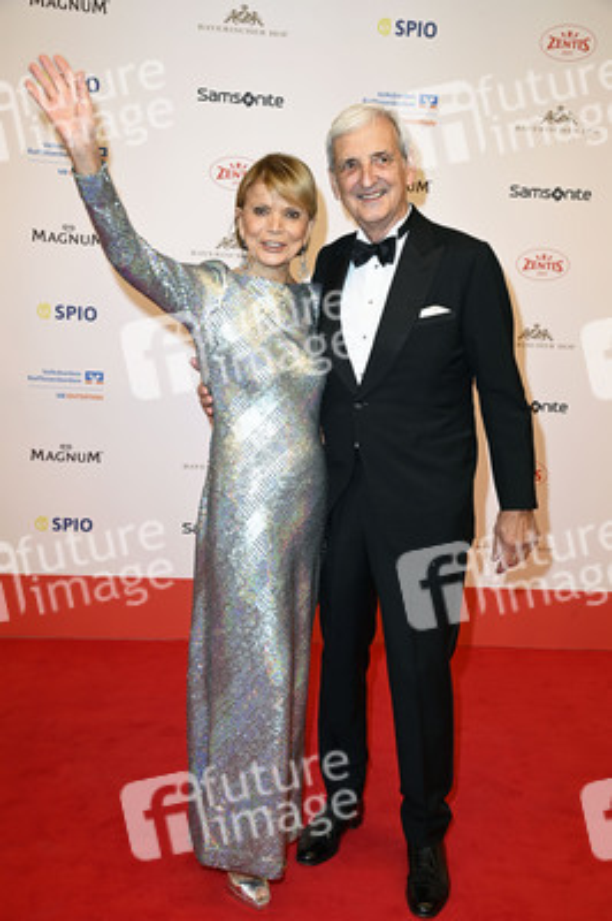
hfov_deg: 30.5
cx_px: 306
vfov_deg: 44.5
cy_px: 460
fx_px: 1124
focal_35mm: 44
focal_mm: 44
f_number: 7.1
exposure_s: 1/250
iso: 640
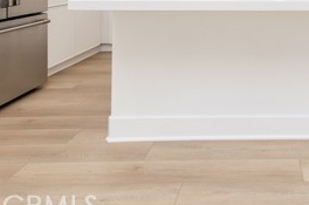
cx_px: 266
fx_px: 291
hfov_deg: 50.8
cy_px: -27
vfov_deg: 33.2
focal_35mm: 34
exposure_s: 1/125
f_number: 5.6
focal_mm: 14
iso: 200
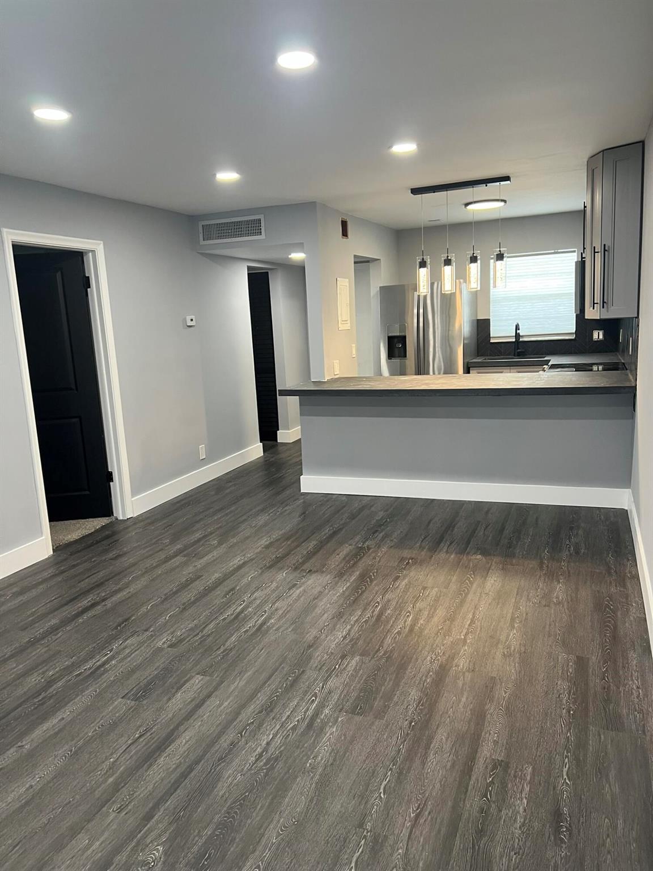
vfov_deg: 67.3
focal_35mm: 26
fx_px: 654
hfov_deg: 53.1
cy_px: 436
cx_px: 326
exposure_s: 1/60
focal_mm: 5.7
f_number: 1.5
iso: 125
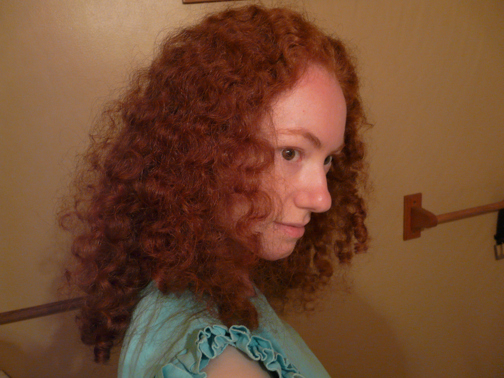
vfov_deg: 49.7
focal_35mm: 28
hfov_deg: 63.4
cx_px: 252
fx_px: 408
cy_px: 189
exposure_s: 1/10
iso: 200
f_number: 2.8
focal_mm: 4.6
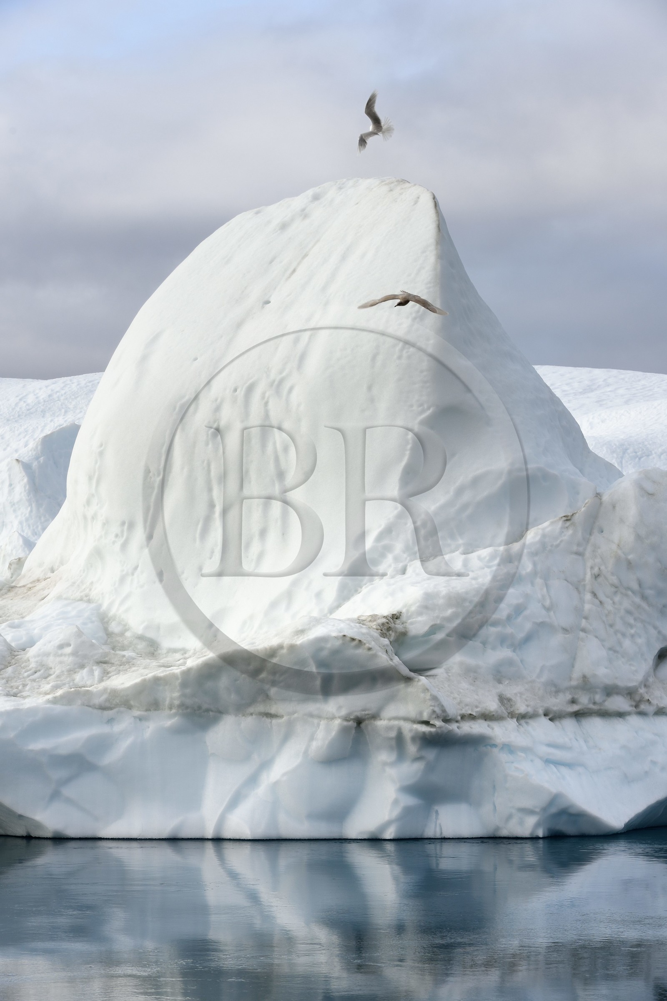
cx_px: 334
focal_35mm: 116
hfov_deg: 11.8
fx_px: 3226
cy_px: 500
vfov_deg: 17.6
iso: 200
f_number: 9
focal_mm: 116
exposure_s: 1/400
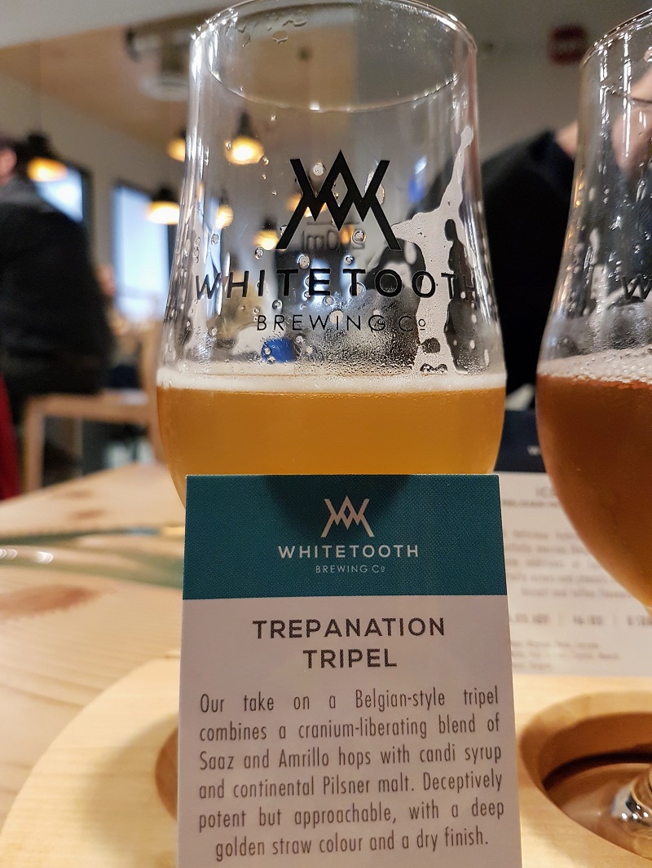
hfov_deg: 53.1
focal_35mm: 26
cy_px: 434
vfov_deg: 67.3
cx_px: 326
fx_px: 653
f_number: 1.7
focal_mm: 4.2
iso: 250
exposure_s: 1/24
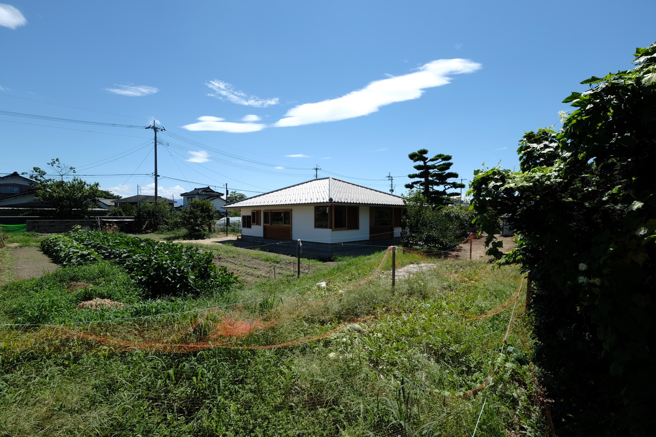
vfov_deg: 77.3
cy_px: 218
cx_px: 328
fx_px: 273
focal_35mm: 15
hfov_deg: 100.4
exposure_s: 1/250
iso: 200
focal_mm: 10.1
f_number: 11
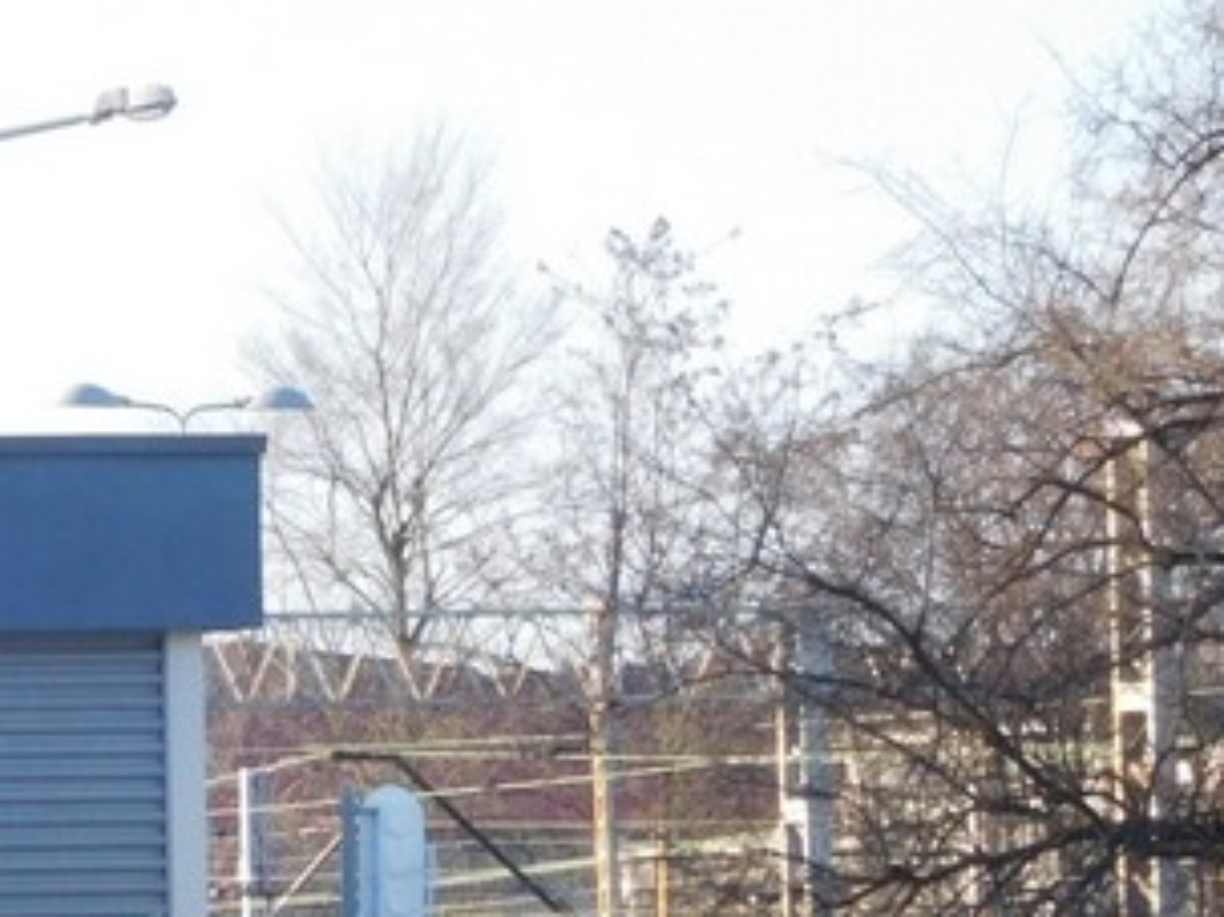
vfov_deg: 3.1
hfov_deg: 4.2
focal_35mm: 475
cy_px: 976
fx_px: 16789
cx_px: -194
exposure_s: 1/250
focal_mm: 28.5
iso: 200
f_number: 5.2
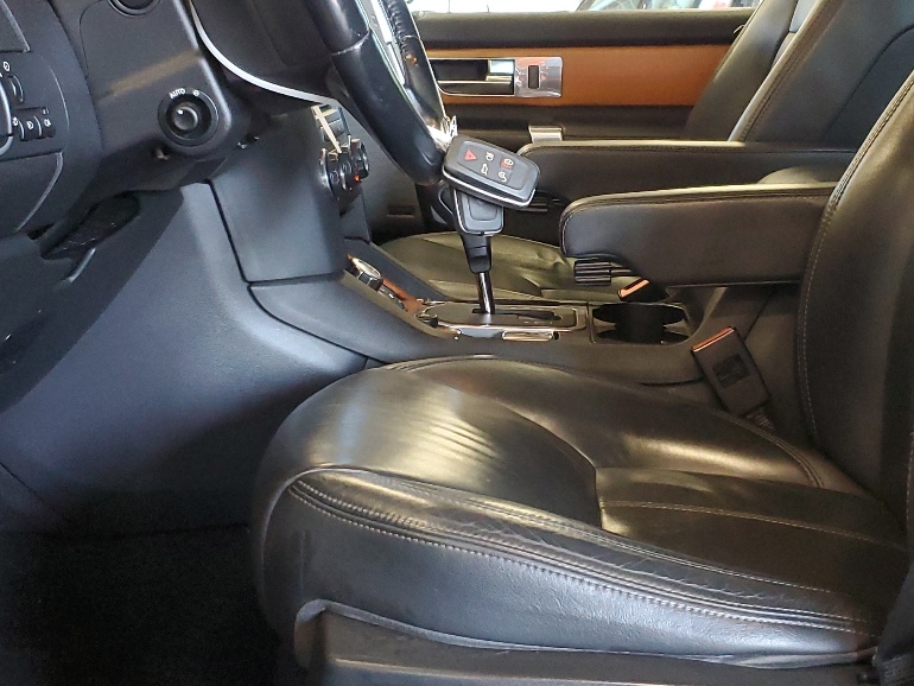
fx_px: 1426
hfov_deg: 35.5
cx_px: 495
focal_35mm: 54
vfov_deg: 27.0
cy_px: 315
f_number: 1.5
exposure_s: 1/60.2
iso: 292
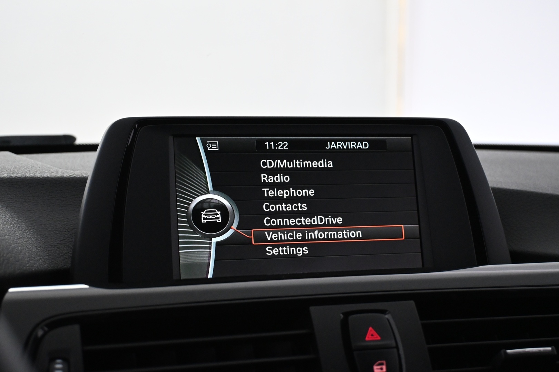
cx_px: 280
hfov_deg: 33.4
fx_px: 932
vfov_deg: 22.6
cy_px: 186
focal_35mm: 60
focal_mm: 40
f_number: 5.6
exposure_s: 1/80
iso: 3200
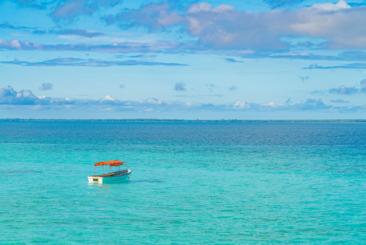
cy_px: 122
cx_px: 183
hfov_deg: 19.4
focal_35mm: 105
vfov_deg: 13.1
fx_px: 1068
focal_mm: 105
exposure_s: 1/160
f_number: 8
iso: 100
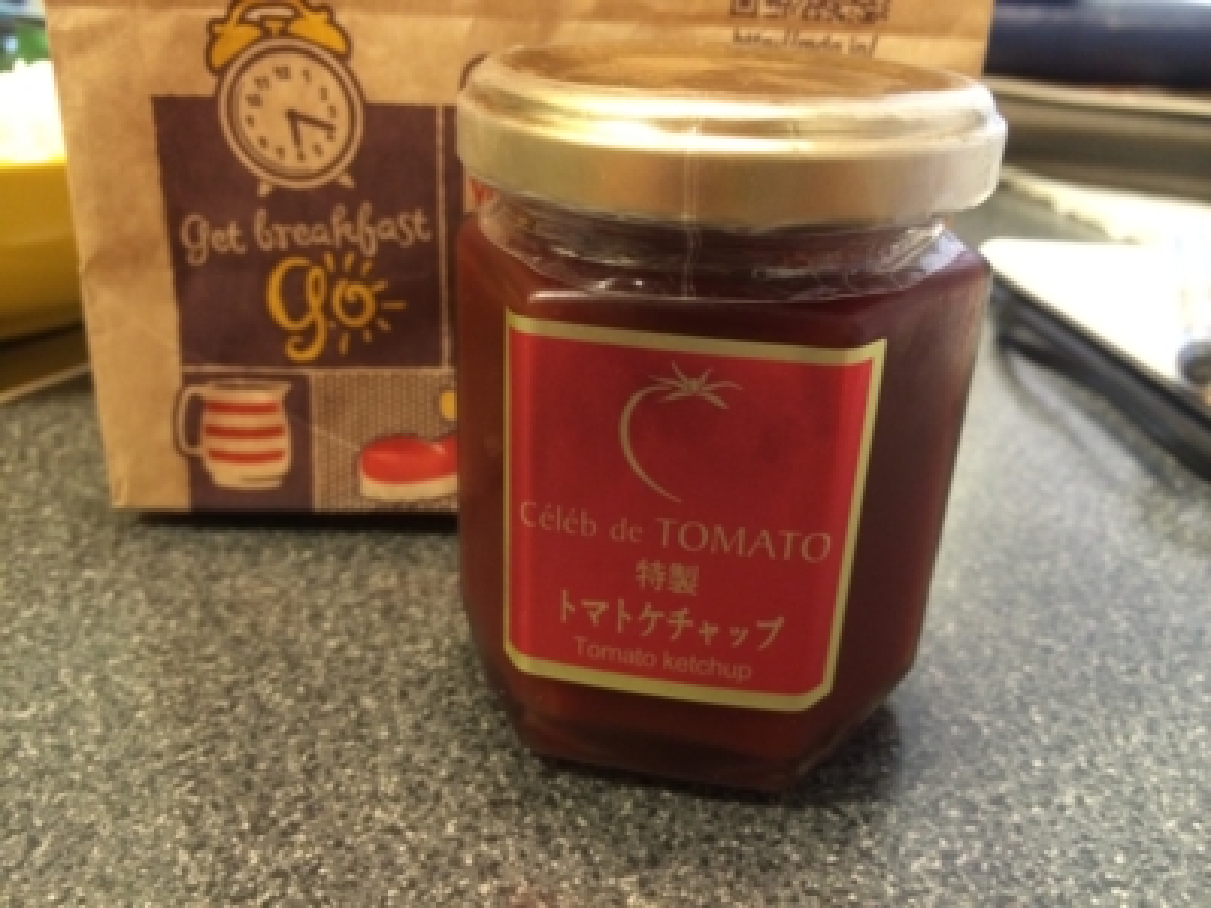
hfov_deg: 60.0
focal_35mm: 30
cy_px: 454
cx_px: 606
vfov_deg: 46.8
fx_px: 1050
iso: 320
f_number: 2.2
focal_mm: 4.12
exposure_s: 1/15
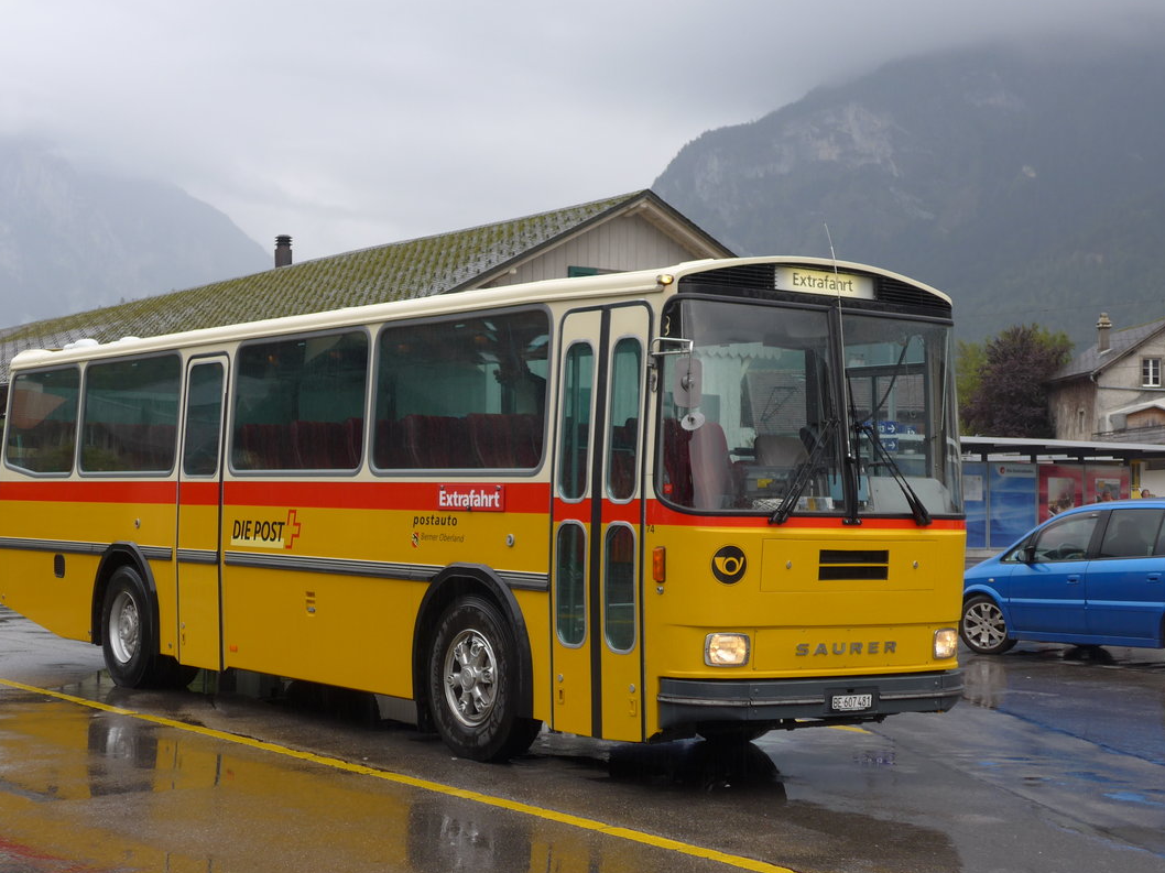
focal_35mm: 59
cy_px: 422
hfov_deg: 32.7
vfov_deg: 24.8
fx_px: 1985
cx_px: 537
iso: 80
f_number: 3.3
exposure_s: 1/80
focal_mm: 10.7
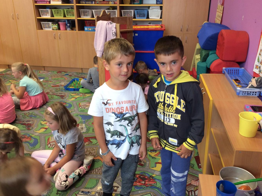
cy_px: 98
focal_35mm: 32
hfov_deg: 56.9
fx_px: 242
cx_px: 131
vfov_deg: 44.0
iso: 32
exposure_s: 1/25
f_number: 2.4
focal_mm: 3.3
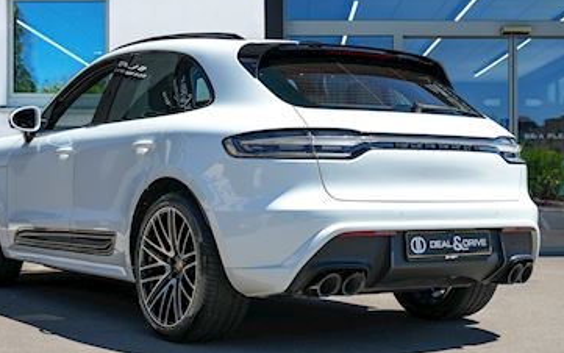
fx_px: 697
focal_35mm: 45
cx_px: 247
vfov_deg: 28.4
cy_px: 198
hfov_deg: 44.0
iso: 100
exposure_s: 1/500
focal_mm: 25.5
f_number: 2.8
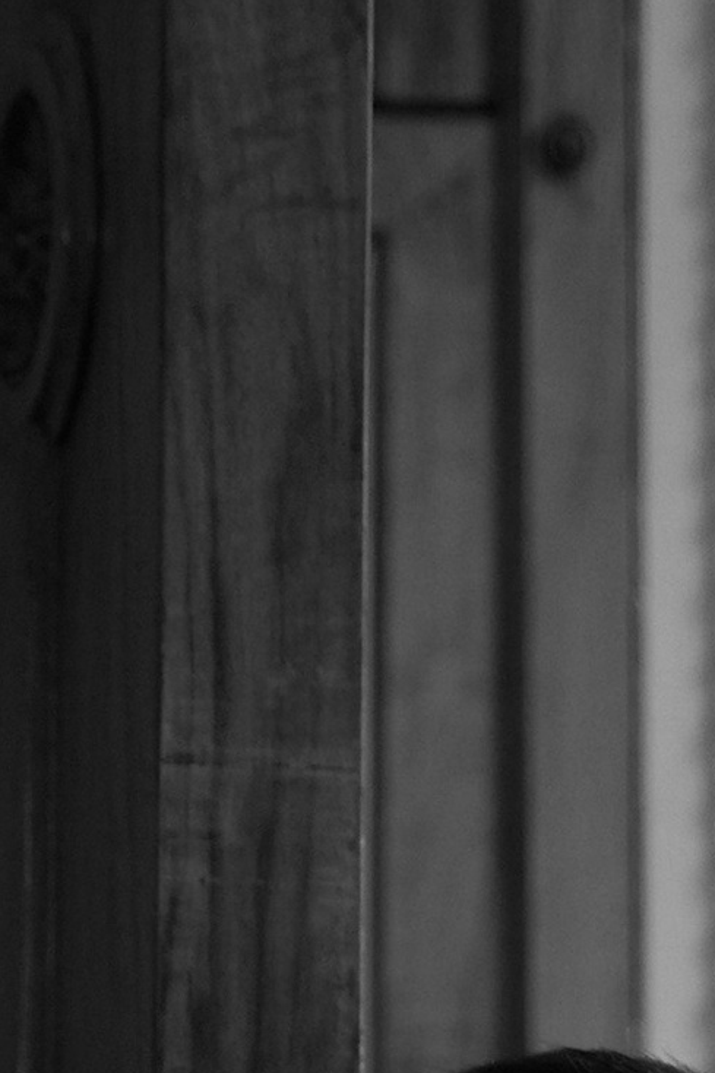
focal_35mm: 272
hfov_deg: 5.0
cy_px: 1889
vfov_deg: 7.4
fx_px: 8107
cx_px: 515
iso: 1250
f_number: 2.8
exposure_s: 1/320
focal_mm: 52
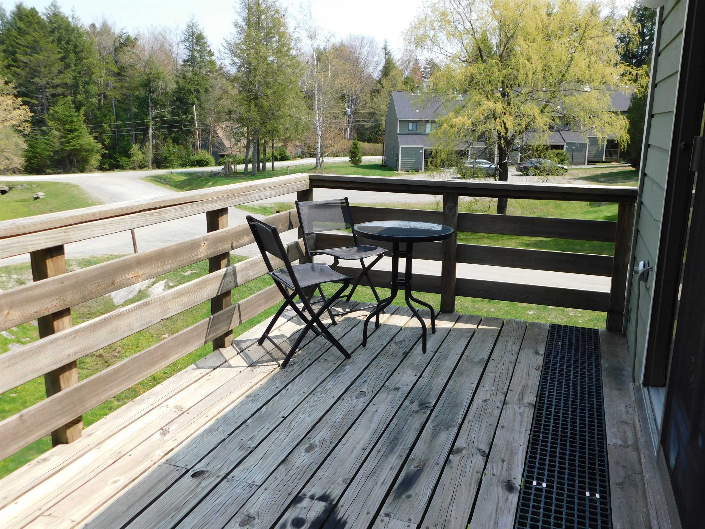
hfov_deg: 60.0
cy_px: 264
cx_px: 352
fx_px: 611
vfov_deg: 46.8
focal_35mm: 30
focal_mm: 5.3
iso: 125
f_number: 3.2
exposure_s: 1/640
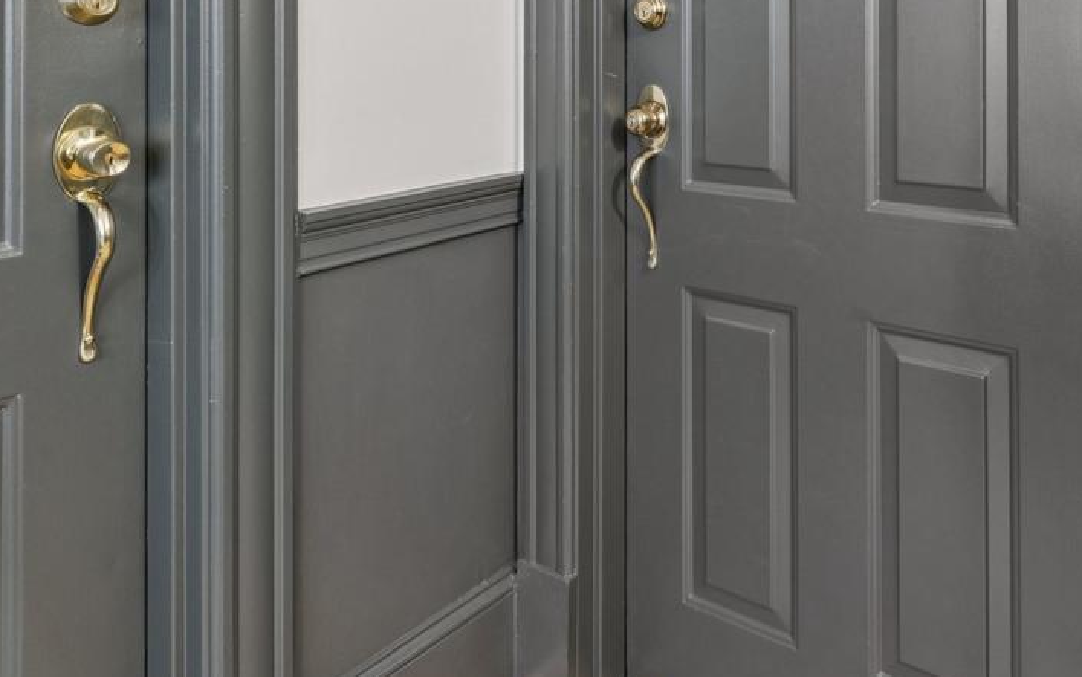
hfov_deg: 62.0
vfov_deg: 39.9
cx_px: 772
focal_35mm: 29
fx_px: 855
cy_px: 63
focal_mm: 14
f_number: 10
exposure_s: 1.6
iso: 320
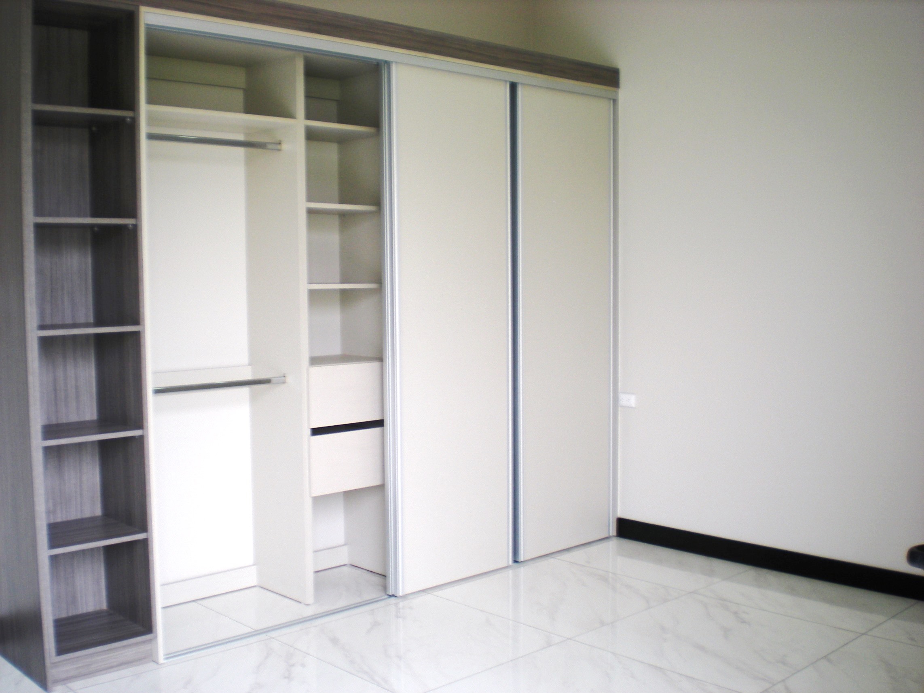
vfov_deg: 37.7
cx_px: 462
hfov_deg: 49.0
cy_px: 346
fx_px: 1014
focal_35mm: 38
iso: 64
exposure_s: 1/91.6
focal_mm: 6.3
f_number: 3.1
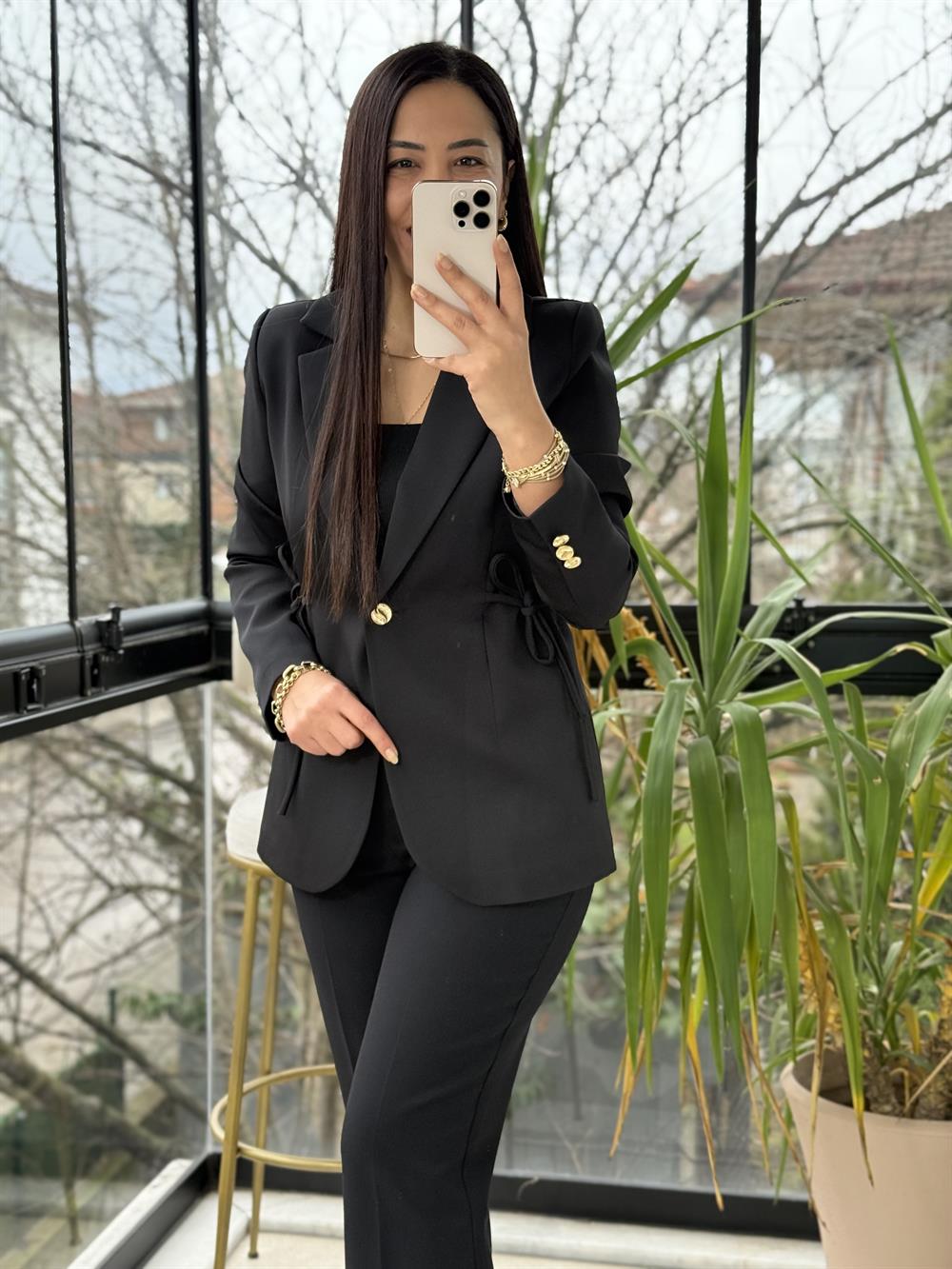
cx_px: 476
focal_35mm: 48
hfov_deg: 30.3
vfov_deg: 39.7
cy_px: 634
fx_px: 1760
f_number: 1.78
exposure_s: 1/256
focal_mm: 6.76
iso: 100
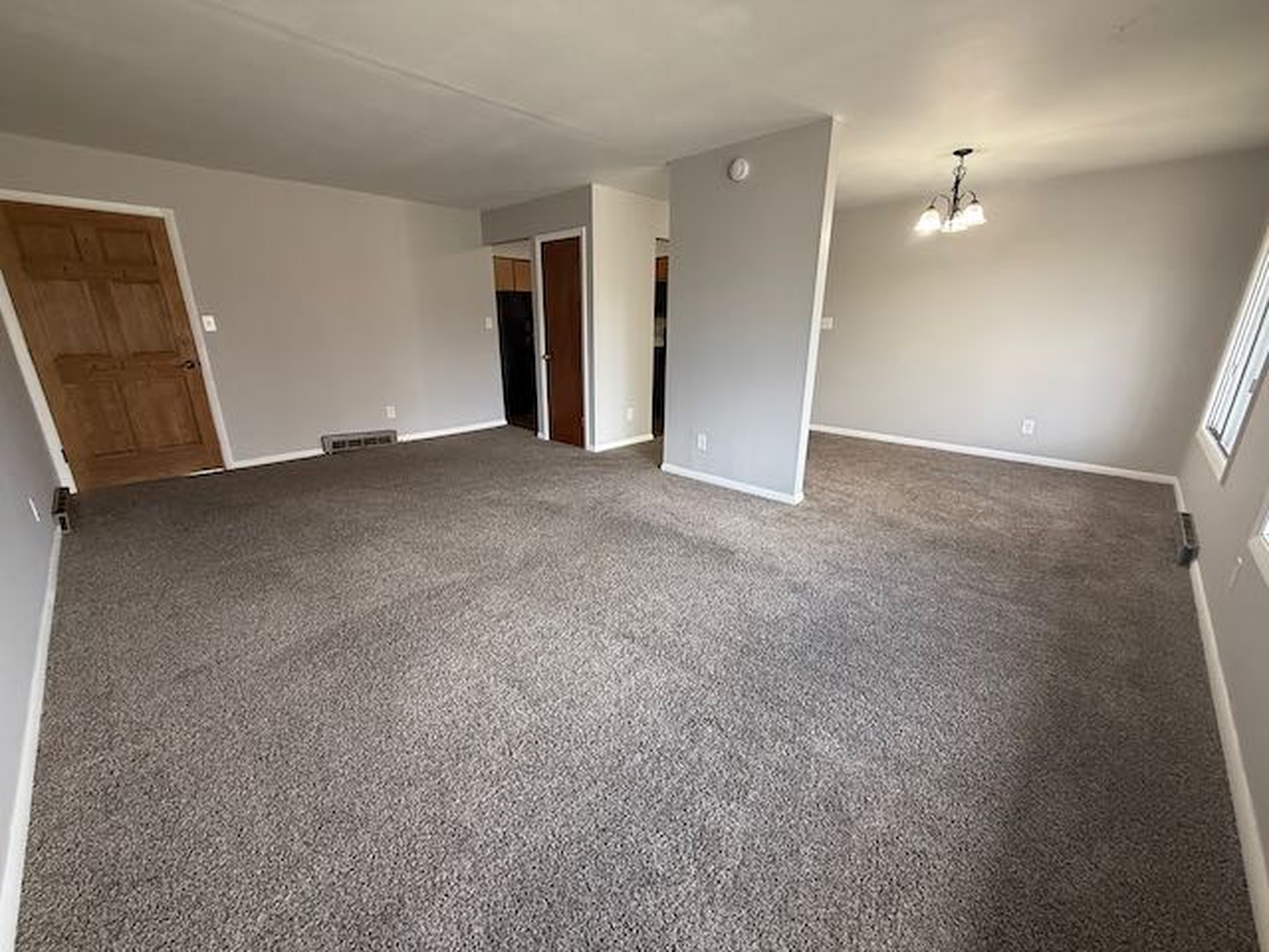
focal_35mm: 14
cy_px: 476
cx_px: 634
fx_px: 513
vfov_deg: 85.7
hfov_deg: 102.1
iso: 200
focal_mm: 2.22
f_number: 2.2
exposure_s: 1/60
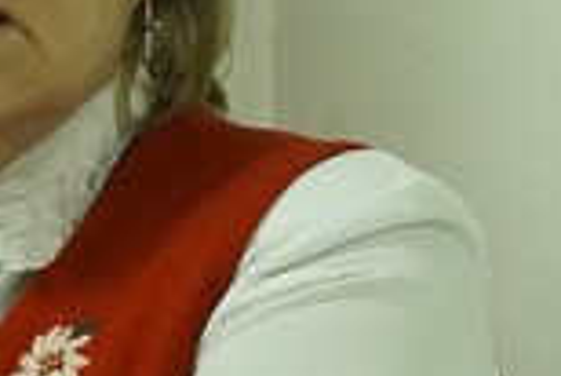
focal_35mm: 583
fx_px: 9093
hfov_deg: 3.5
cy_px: 447
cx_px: -324
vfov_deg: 2.4
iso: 1600
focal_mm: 50
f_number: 4.5
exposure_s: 1/100
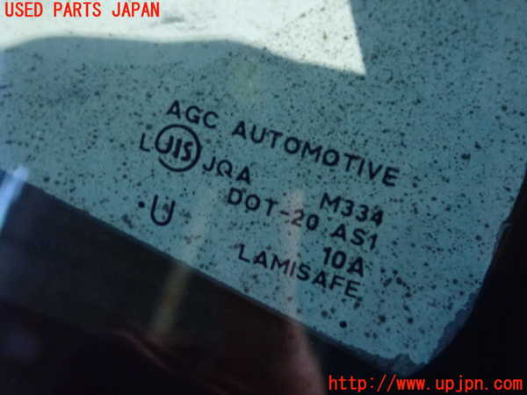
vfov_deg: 36.0
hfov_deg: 46.8
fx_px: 609
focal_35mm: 40
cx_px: 264
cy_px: 198
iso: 1600
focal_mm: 7.34
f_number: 2.8
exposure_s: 1/10
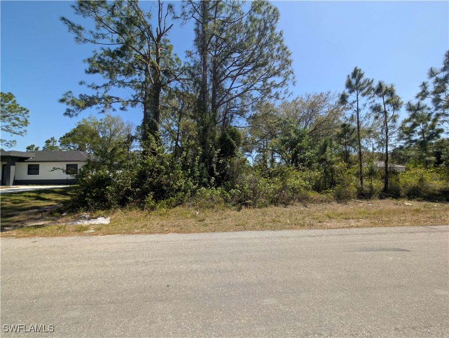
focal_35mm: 12
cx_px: 224
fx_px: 156
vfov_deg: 94.6
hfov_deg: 110.5
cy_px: 169
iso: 58
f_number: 1.7
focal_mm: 2.02
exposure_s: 1/2227
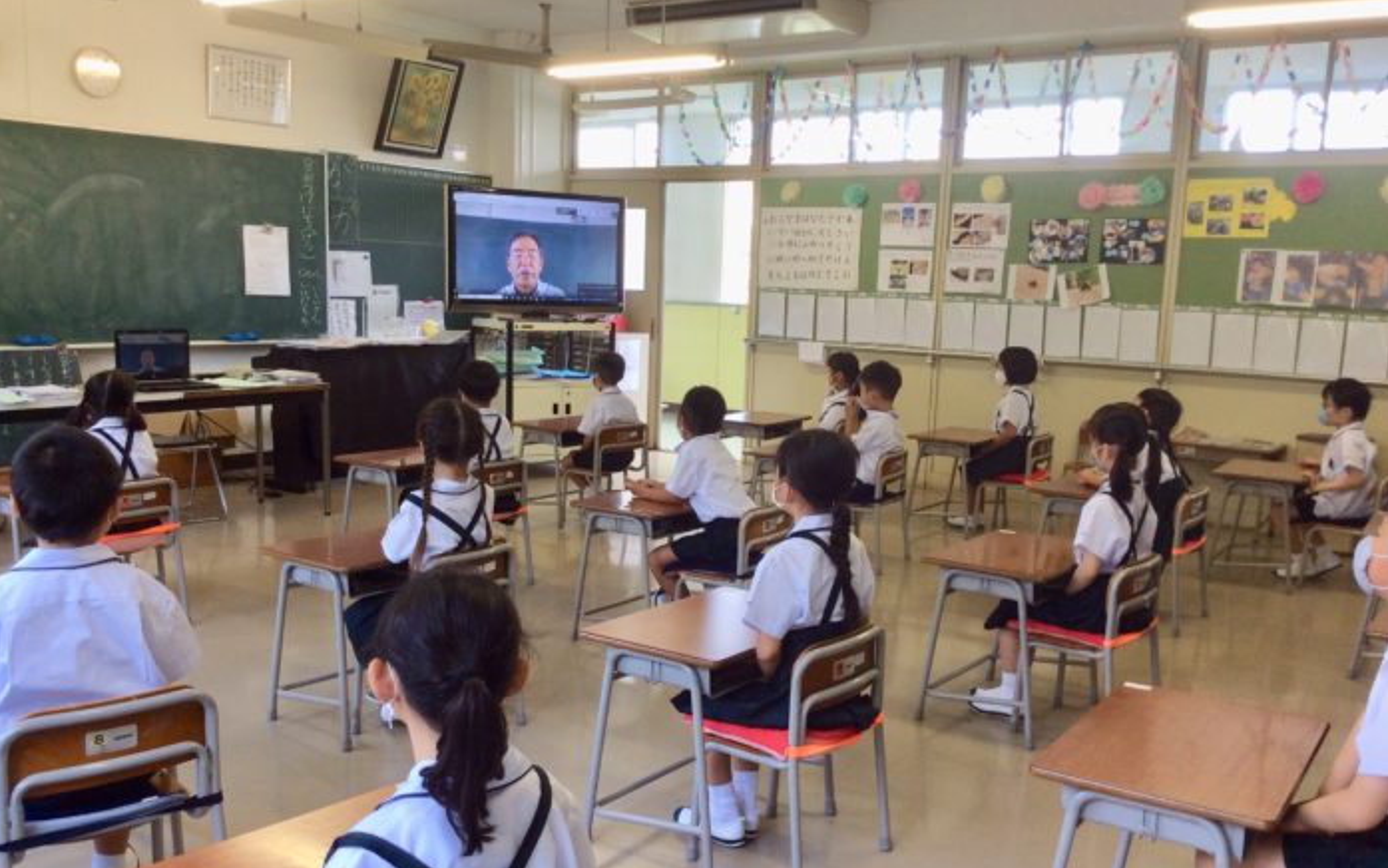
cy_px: 469
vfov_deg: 37.3
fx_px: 1286
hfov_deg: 56.7
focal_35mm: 34
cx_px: 693
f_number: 2.4
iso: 32
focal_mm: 3.3
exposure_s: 1/40
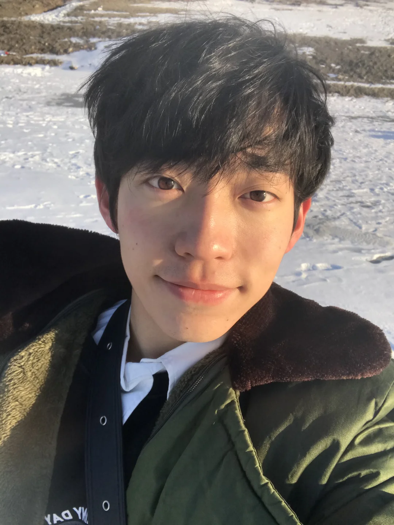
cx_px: 197
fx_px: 485
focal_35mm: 32
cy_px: 262
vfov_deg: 56.8
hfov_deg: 44.2
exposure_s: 1/881
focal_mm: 2.87
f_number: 2.2
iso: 25
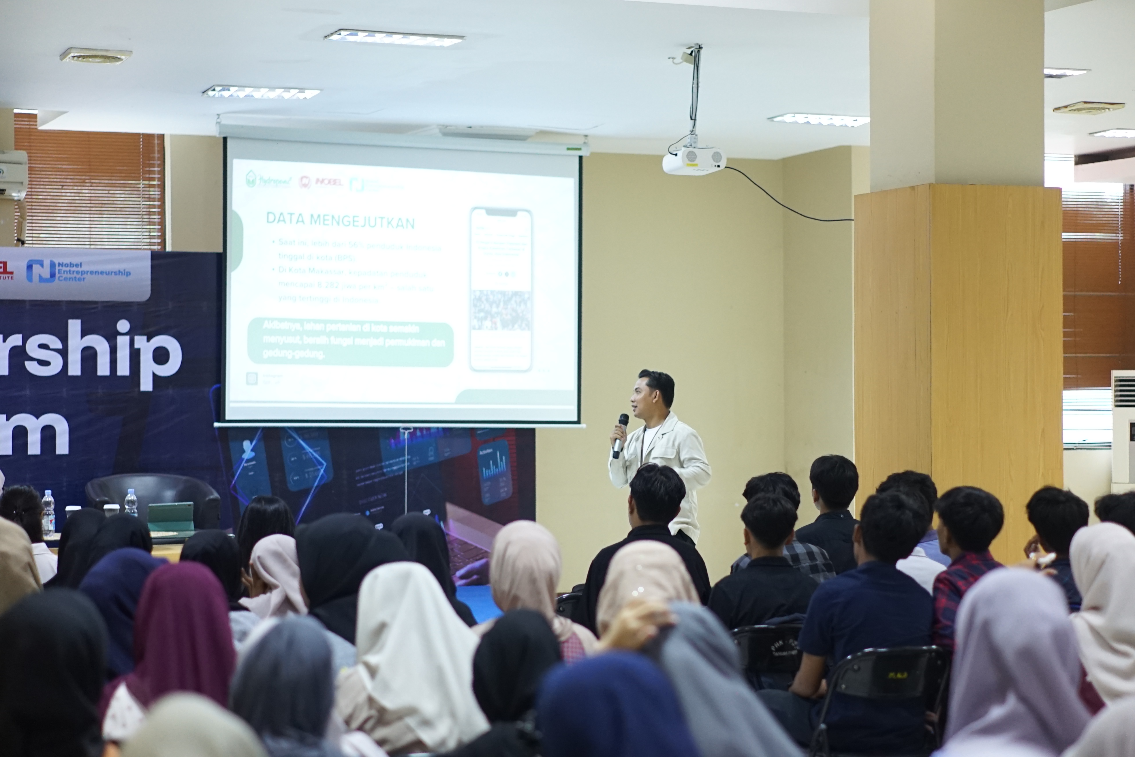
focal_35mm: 75
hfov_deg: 27.0
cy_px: 378
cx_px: 568
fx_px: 2364
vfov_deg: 18.2
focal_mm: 50
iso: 1600
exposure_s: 1/60
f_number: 1.8
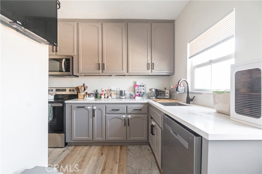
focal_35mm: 15
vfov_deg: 77.3
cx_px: 131
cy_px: 87
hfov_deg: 100.4
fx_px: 109
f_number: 7.1
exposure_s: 1/8
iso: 320
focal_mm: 10
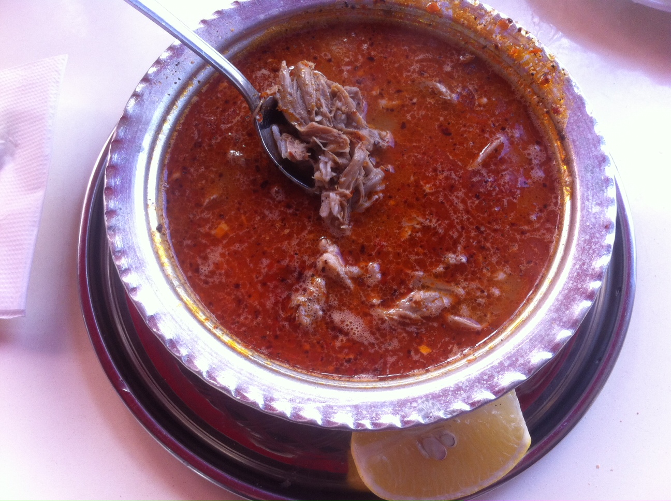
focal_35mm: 35
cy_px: 250
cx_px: 336
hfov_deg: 52.7
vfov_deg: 40.6
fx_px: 677
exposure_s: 1/30
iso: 100
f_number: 2.8
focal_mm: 3.85
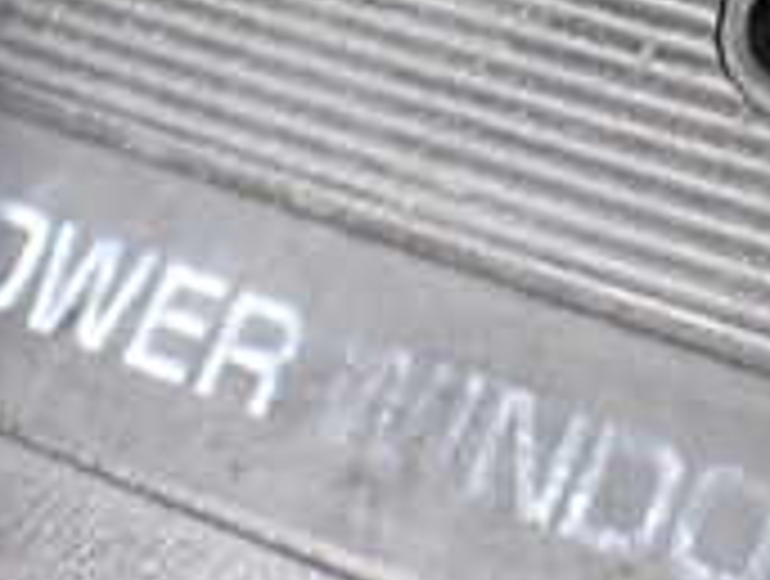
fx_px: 2341
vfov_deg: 13.8
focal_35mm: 105
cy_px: -63
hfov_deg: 18.1
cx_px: 797
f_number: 2.3
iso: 800
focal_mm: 5.4
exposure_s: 1/40
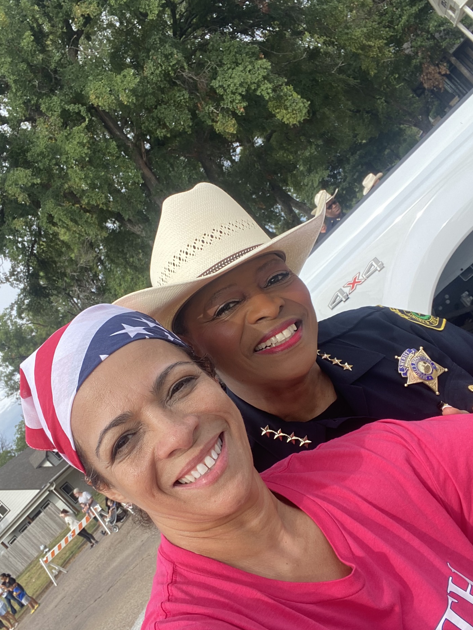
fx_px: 601
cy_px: 342
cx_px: 236
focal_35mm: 33
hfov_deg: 42.9
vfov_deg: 55.3
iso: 25
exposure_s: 1/236
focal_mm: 2.71
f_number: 2.2
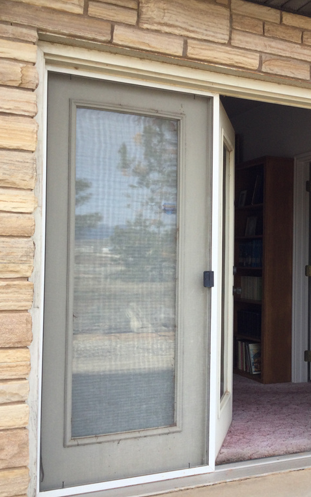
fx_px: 597
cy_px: 249
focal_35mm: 44
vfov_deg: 45.3
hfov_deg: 28.8
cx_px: 228
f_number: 2.4
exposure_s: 1/326
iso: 25
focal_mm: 3.3
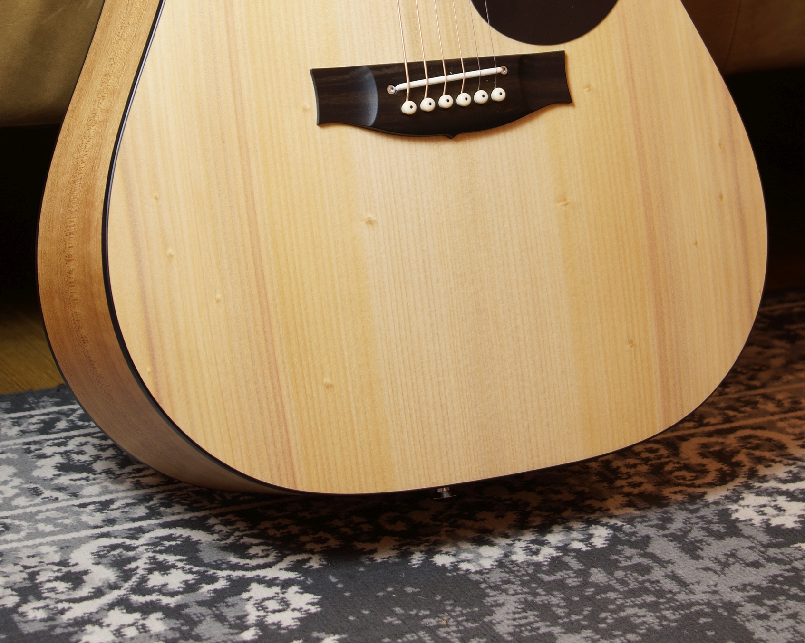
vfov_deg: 16.6
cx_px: 404
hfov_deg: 21.0
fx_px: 2168
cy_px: 54
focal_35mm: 91
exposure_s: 1/10
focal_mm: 40
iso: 100
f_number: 5
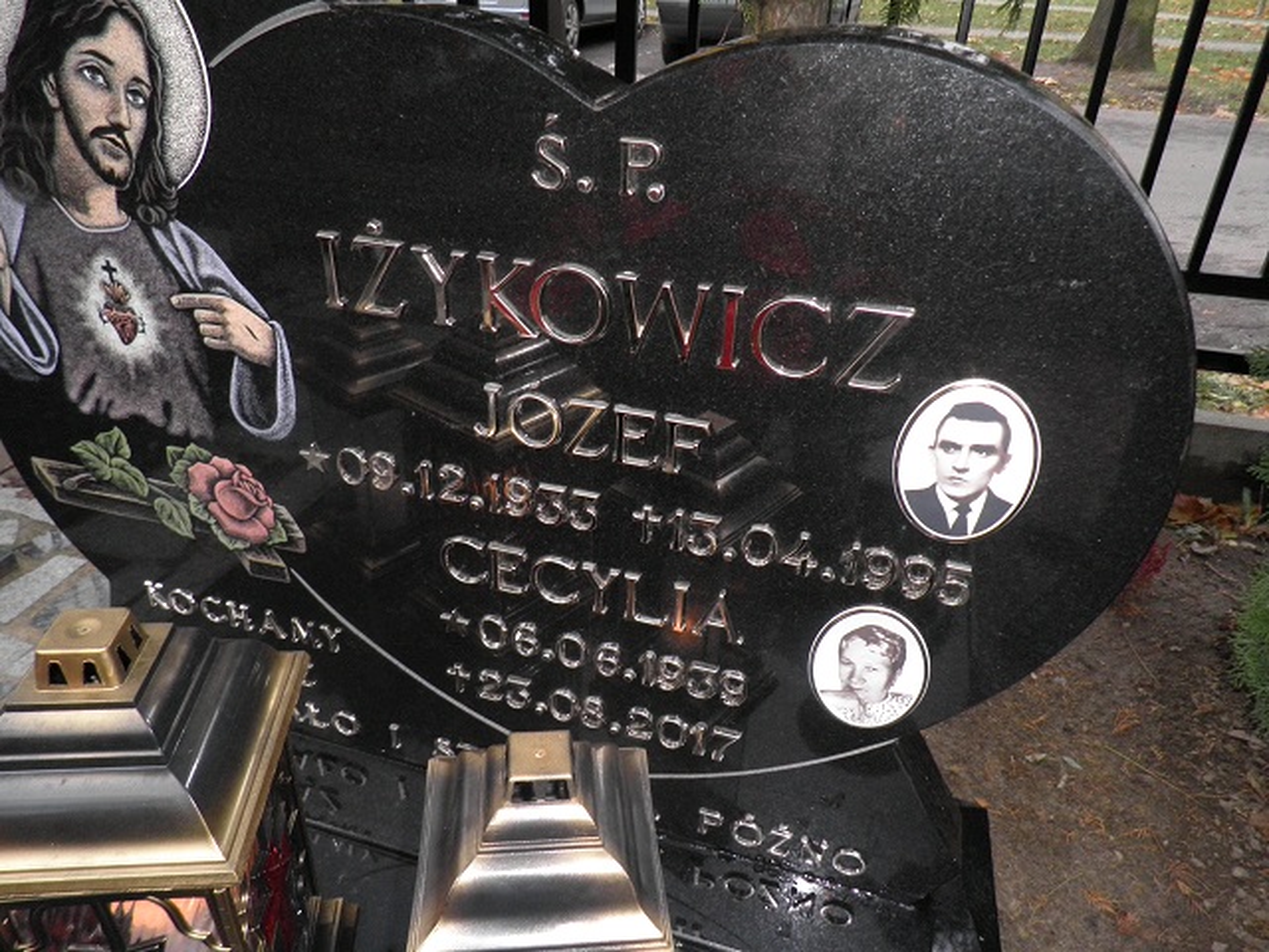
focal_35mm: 24
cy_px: 476
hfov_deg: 71.6
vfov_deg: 56.8
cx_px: 634
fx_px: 880
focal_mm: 4.3
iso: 160
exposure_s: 1/30
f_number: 3.3
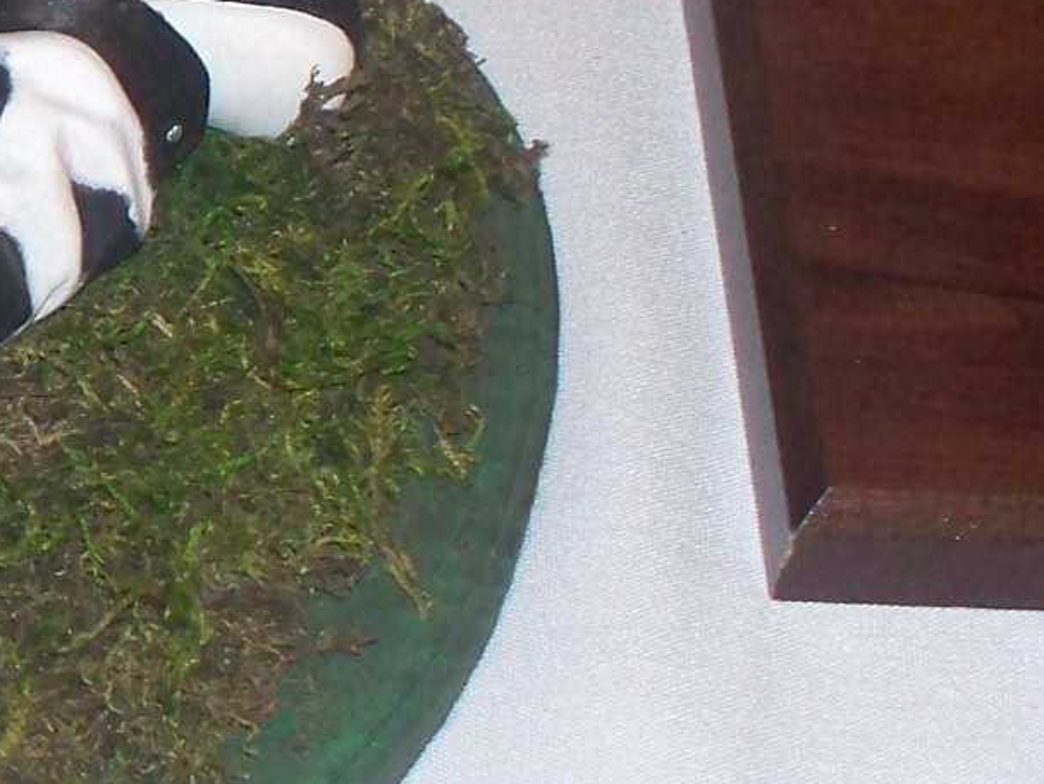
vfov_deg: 8.8
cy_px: 19
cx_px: -543
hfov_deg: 11.3
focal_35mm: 168
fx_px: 5070
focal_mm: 7.54
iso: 200
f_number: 2.8
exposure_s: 1/30
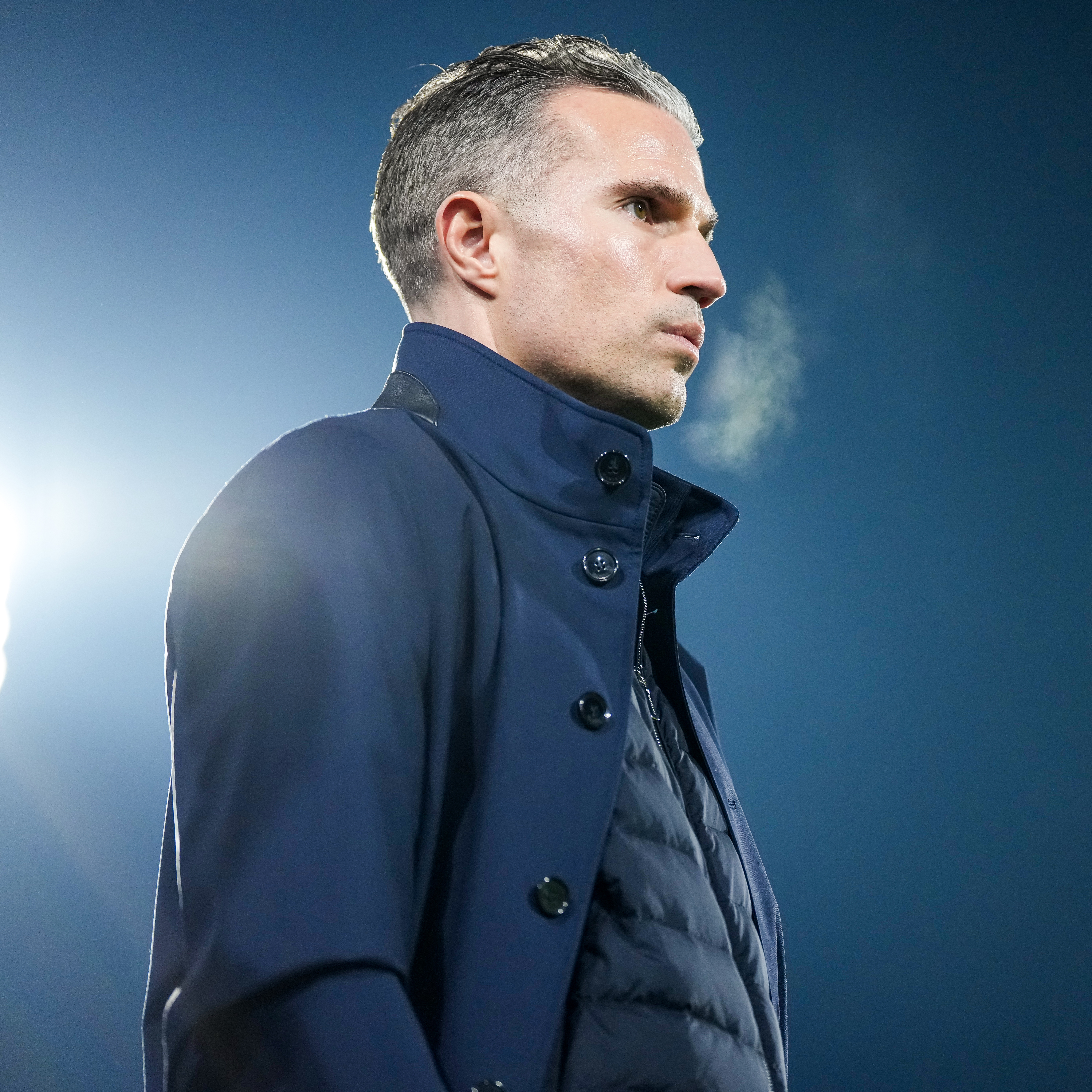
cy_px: 545
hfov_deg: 11.5
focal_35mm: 151
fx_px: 5389
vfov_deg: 11.6
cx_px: 805
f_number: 2.8
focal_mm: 118
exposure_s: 1/1600
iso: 3200
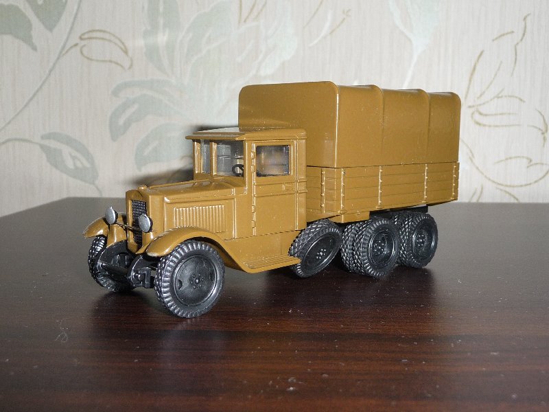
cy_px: 206
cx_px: 274
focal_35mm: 41
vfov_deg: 35.1
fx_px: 650
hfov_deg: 45.8
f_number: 3.4
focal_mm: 5
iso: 100
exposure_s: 1/30
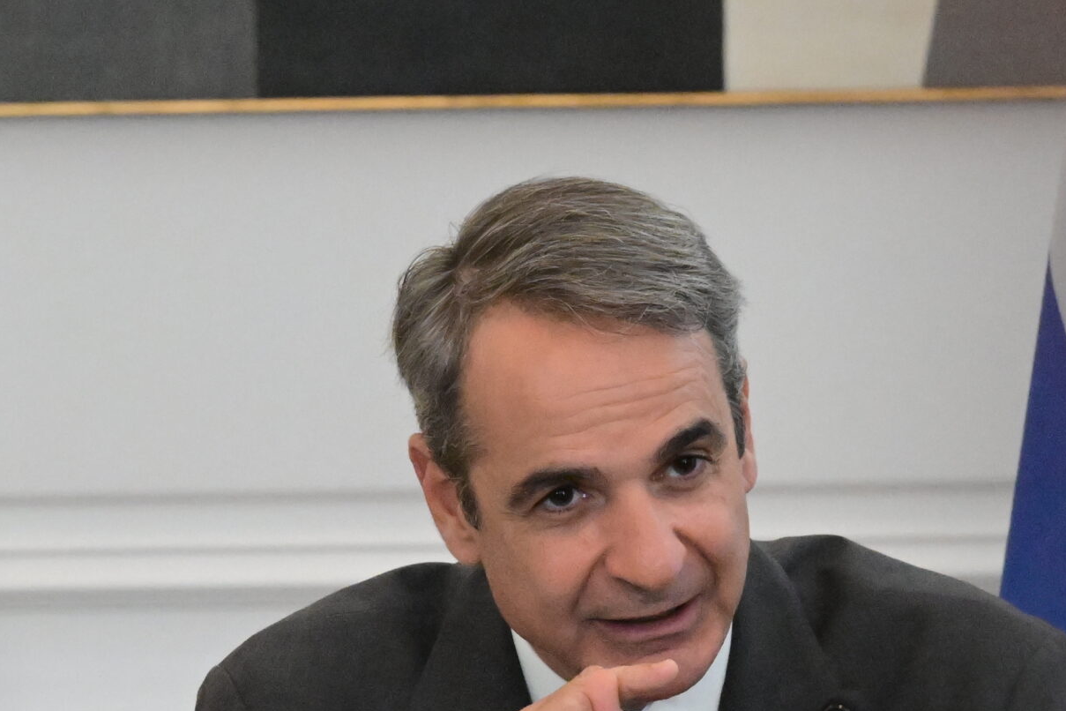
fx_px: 18802
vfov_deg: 2.2
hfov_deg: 3.2
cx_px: 660
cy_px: 711
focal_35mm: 635
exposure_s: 1/500
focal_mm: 200
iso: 10000
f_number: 7.1
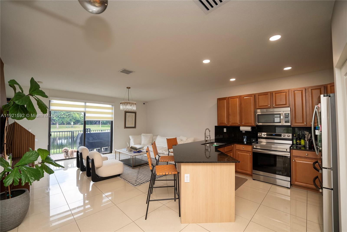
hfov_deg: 104.2
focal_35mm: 14
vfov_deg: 81.3
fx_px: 135
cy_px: 116
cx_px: 174
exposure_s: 1/250
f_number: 2.8
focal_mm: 14
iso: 320
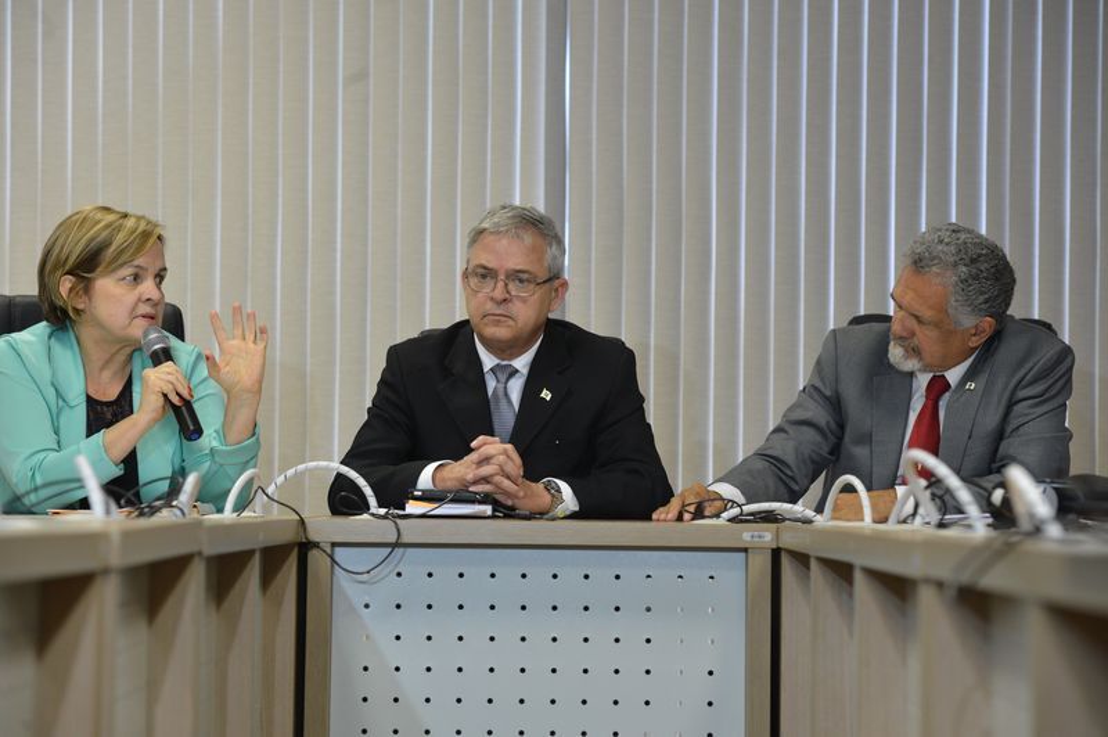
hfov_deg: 18.3
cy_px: 368
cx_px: 554
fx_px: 3444
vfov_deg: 12.2
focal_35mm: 112
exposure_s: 1/80
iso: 2000
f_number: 5
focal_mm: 112
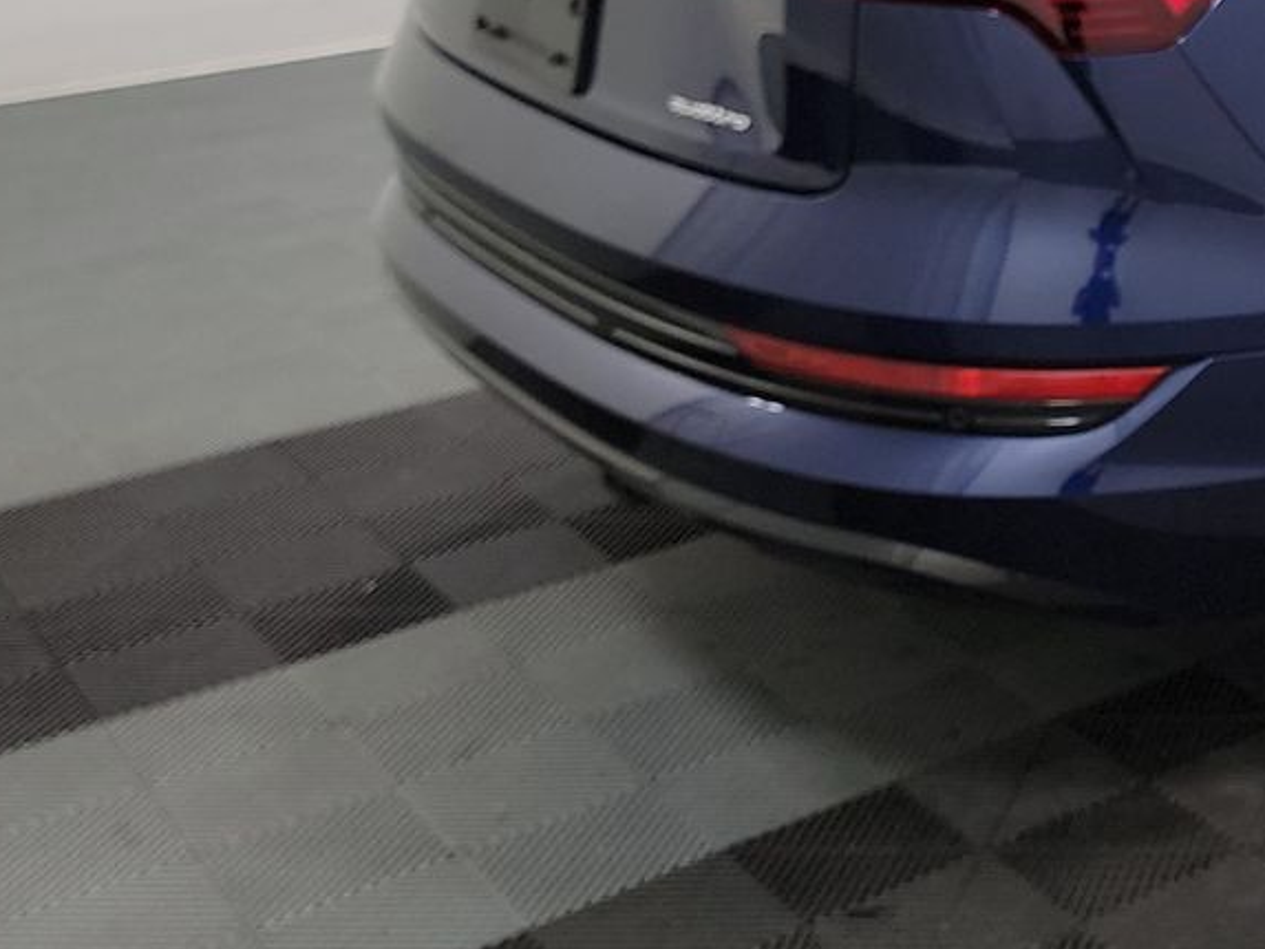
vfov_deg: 21.6
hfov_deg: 24.9
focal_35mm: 67
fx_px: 2449
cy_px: 137
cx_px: 1669
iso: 191
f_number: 1.8
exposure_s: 1/59
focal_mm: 6.7
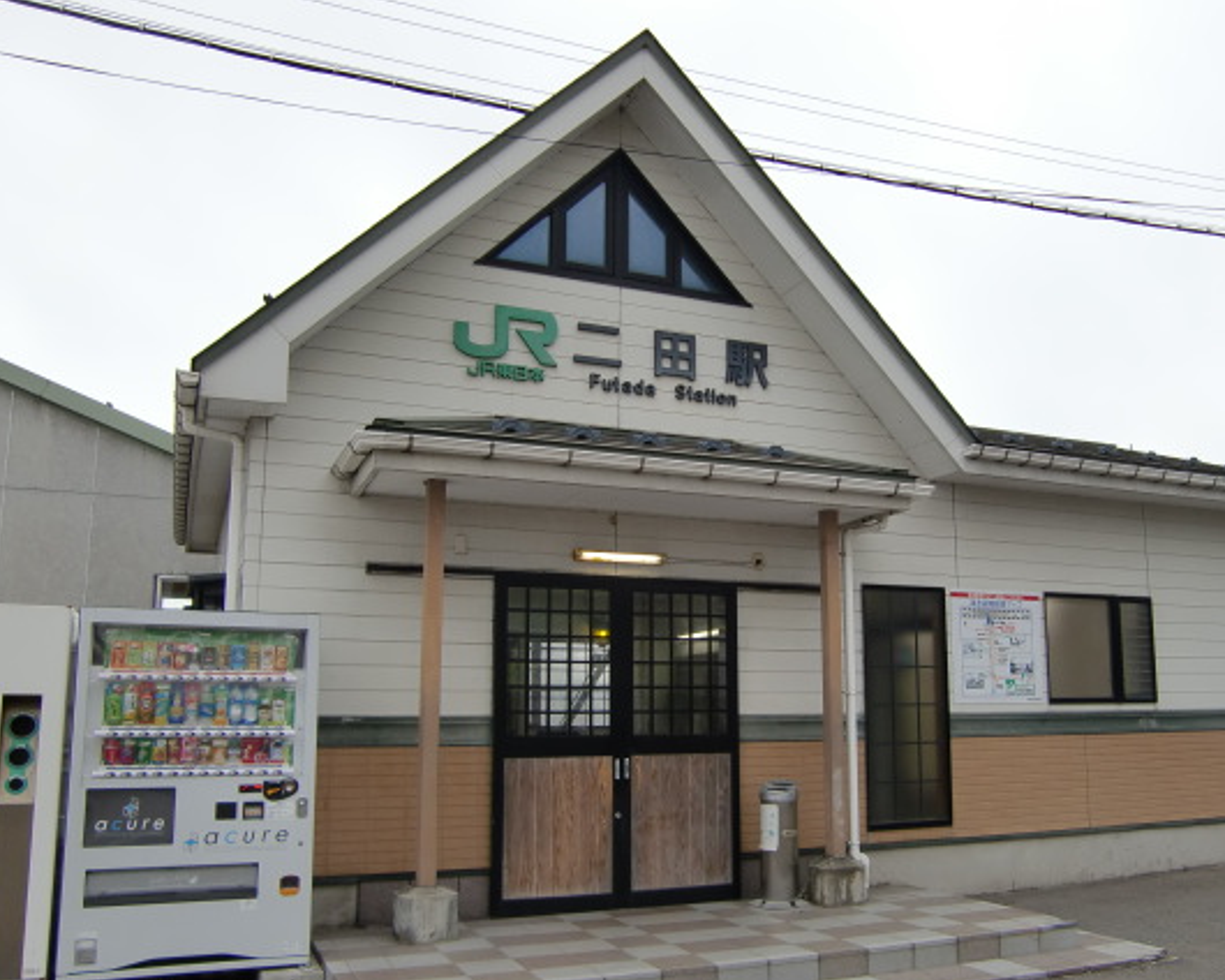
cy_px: 552
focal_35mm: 33
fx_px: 1196
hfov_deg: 53.9
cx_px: 730
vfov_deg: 44.5
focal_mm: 4.9
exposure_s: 1/200
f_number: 2.6
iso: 64
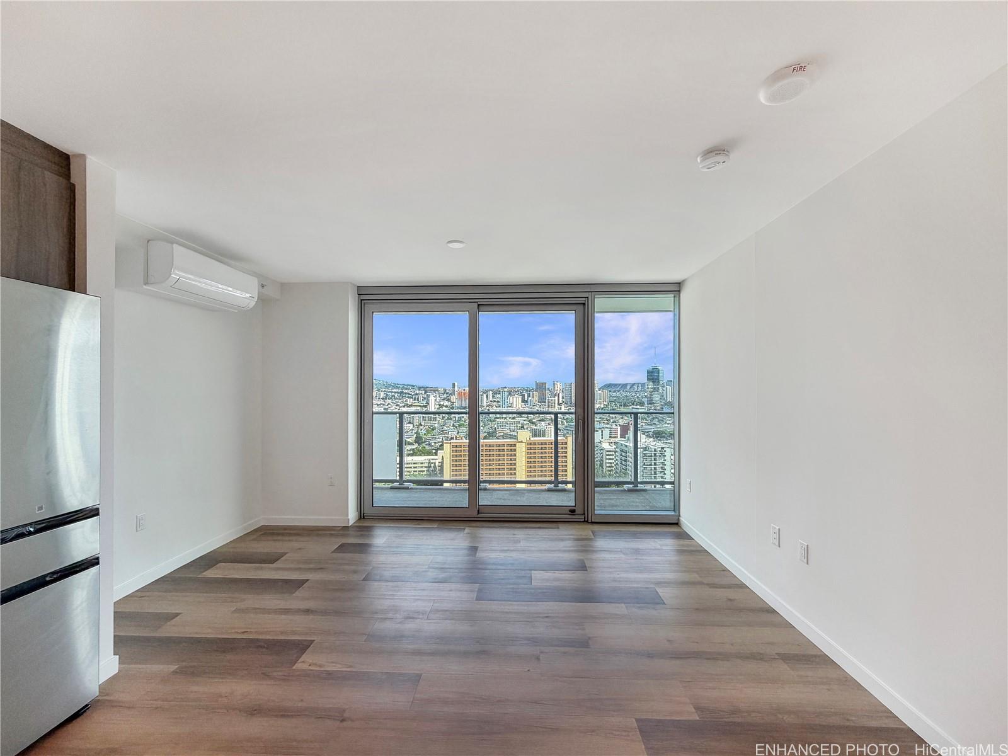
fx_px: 408
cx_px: 504
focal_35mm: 14
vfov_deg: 85.7
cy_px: 378
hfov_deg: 102.1
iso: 50
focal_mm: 2.22
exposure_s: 1/123
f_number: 2.2
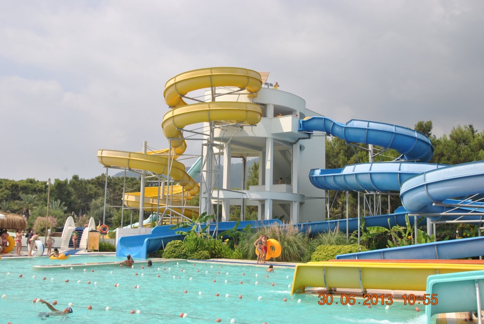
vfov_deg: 37.0
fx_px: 485
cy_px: 162
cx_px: 242
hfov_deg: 53.1
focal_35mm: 36
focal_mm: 24
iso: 100
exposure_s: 1/250
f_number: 8
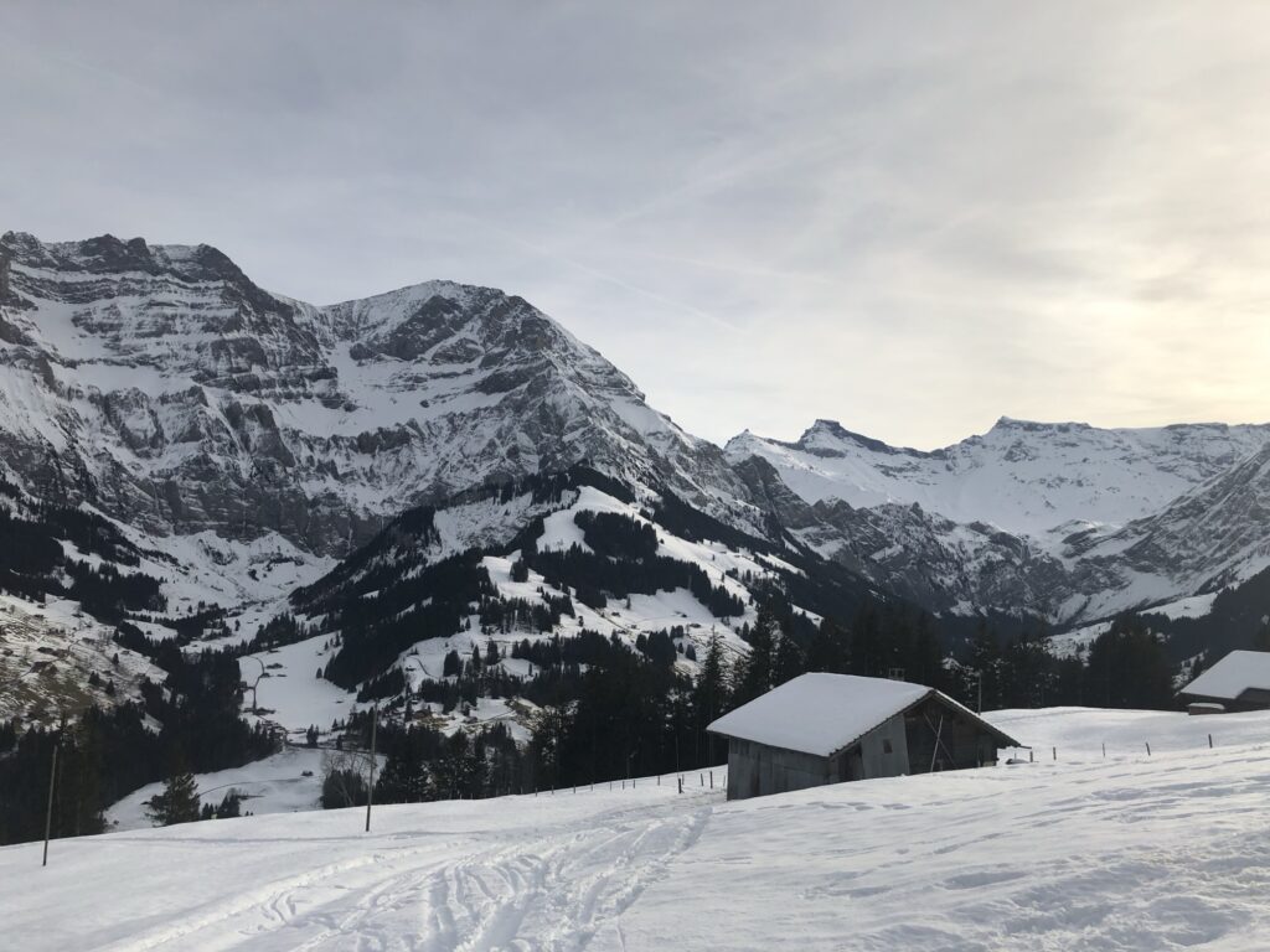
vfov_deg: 49.7
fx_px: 1027
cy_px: 476
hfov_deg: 63.4
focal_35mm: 28
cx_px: 635
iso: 20
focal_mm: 4
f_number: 1.8
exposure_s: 1/3690
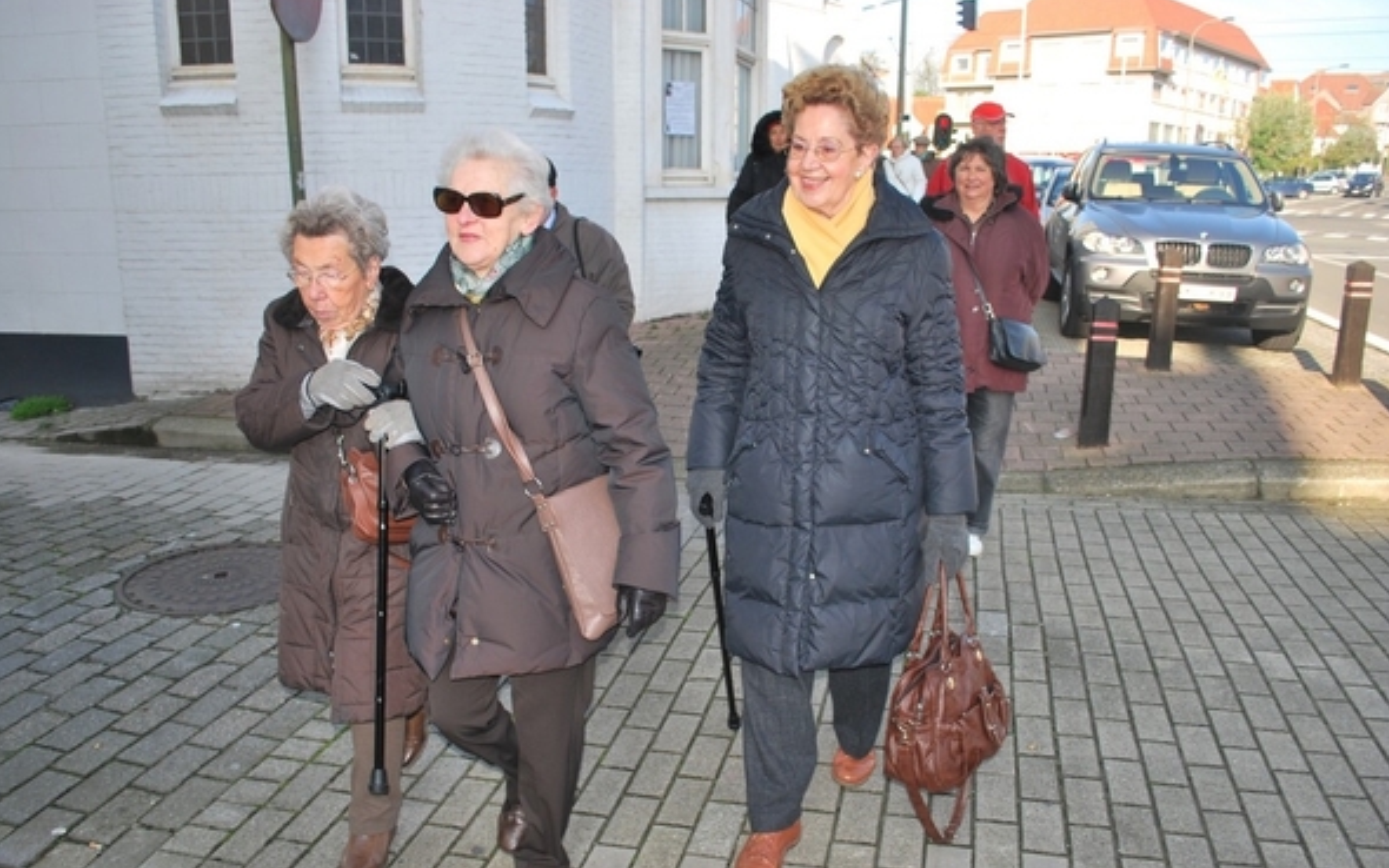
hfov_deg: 66.5
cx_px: 702
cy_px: 455
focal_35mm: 28
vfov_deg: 44.5
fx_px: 1060
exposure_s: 1/200
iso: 100
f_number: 4.5
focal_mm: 18
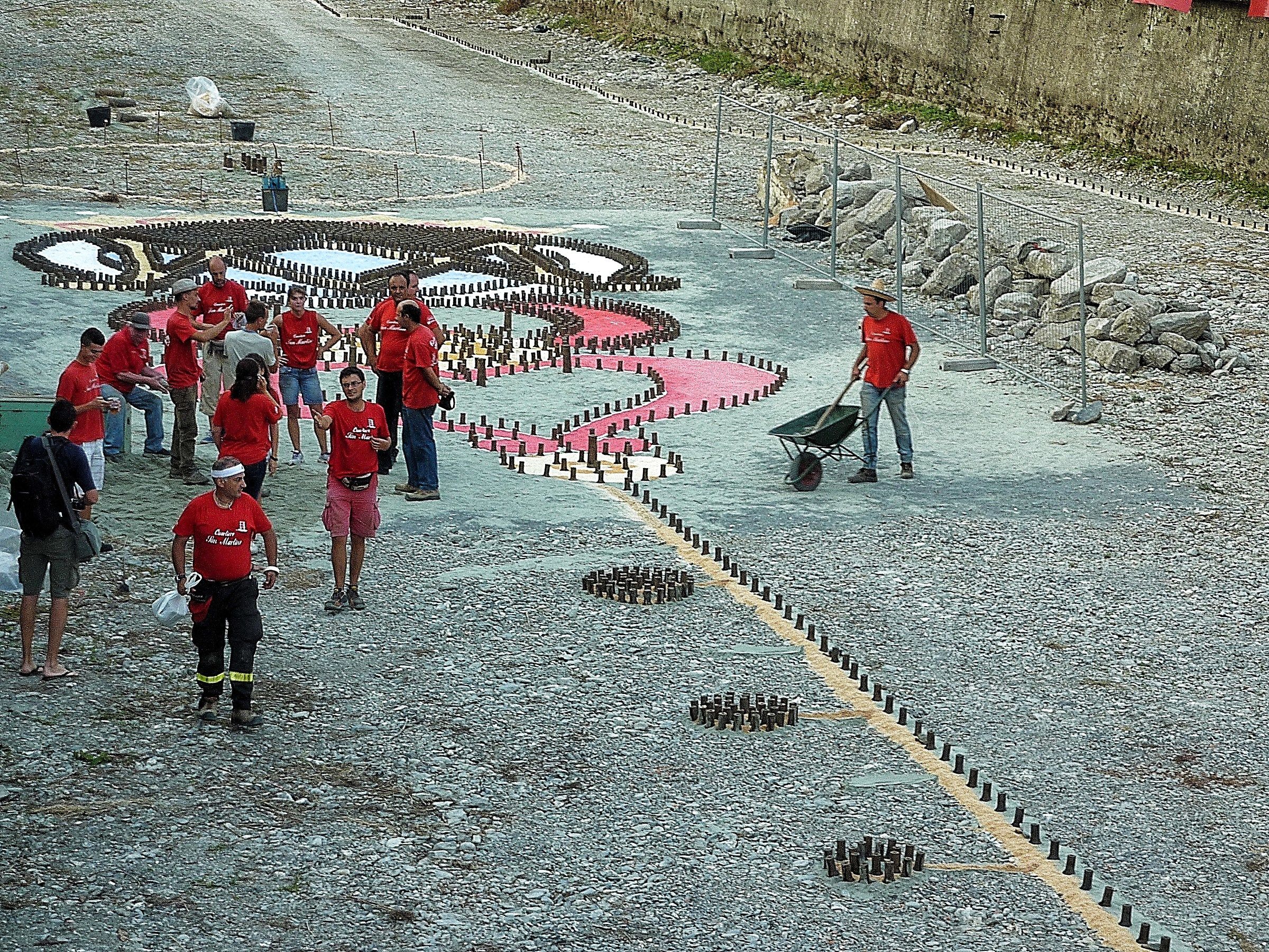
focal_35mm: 96
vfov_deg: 15.4
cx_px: 634
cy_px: 476
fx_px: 3519
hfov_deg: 20.4
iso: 100
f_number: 4.3
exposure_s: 1/50
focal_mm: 15.8
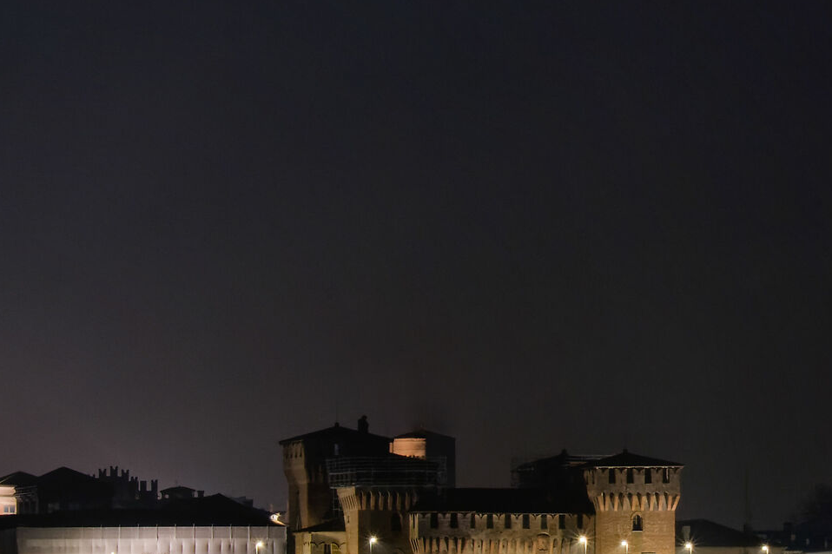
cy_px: 608
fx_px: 4805
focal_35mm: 208
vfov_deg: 6.6
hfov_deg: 9.8
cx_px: -116
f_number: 18
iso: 640
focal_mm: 55
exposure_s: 12
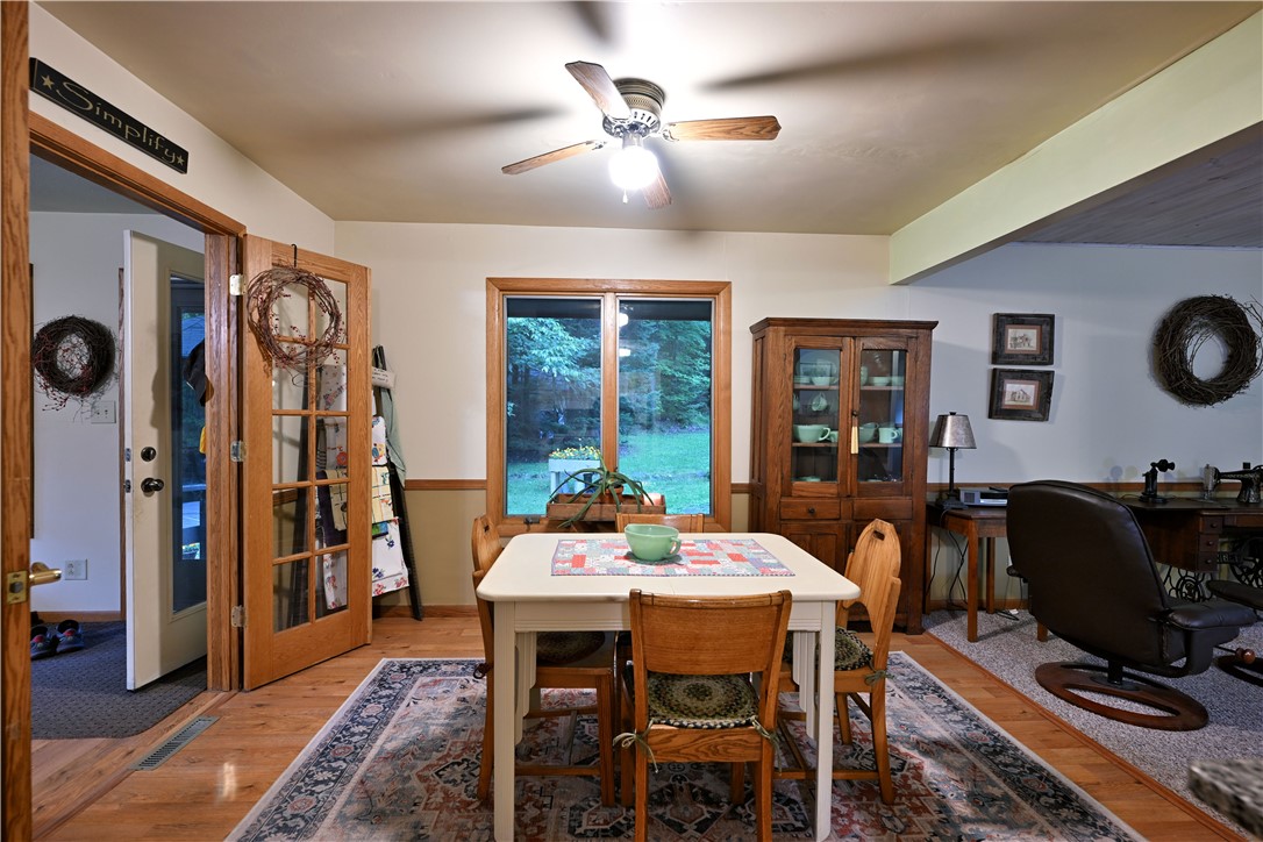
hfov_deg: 96.7
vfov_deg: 73.7
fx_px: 561
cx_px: 632
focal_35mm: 16
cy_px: 421
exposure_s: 1/3
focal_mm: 16
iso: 400
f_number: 5.6
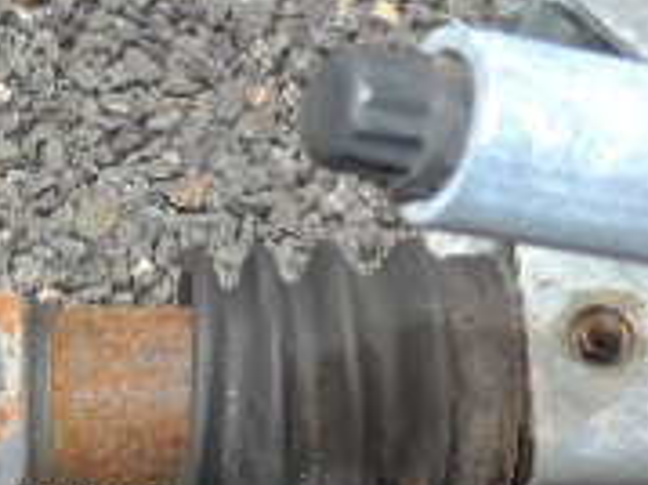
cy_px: 478
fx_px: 1609
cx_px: 40
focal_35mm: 86
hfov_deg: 22.1
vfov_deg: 16.8
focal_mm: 4.3
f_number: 3
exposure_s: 1/2000
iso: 100
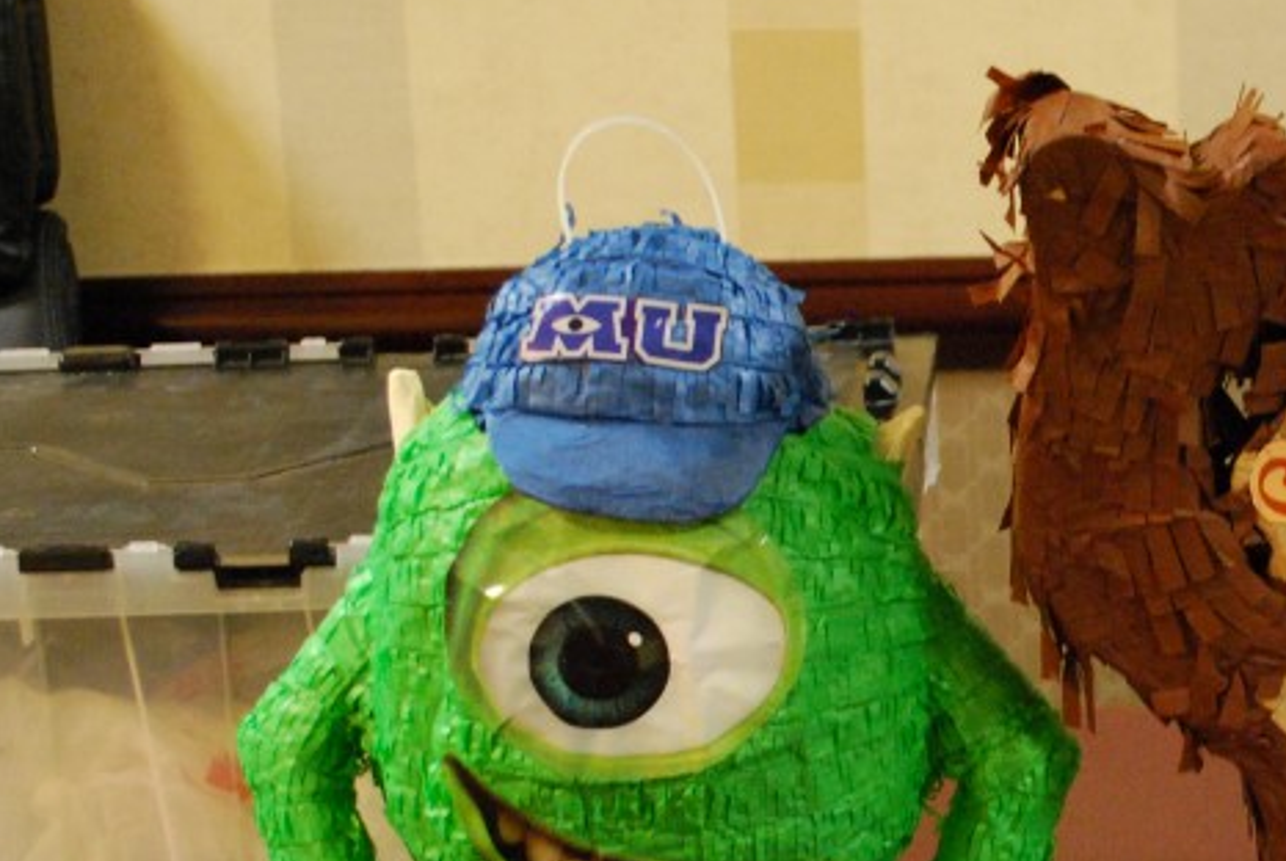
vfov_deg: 14.2
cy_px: 662
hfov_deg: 20.5
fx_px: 3434
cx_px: 1290
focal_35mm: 96
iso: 1600
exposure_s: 1/20
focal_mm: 26
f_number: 4.2
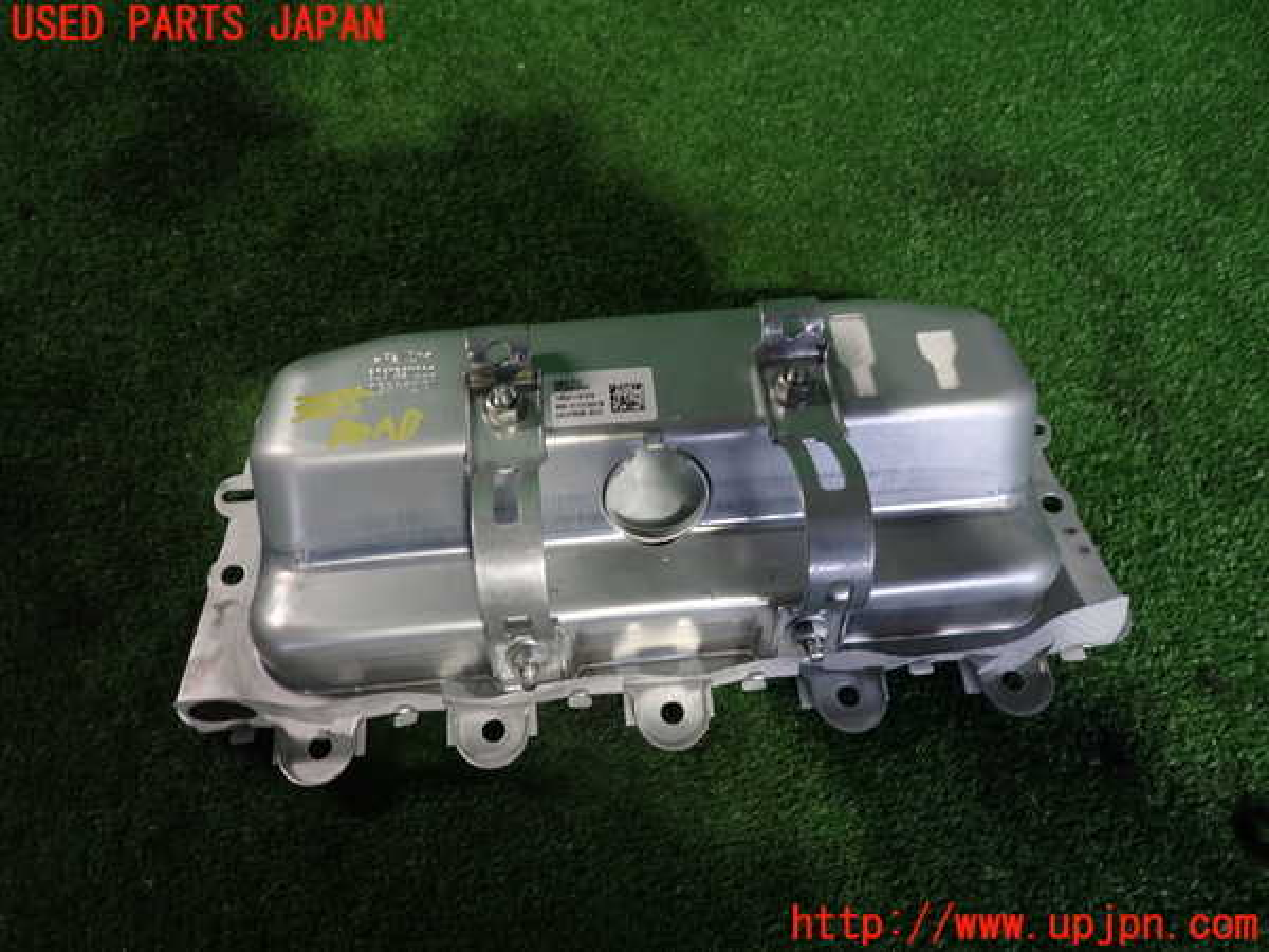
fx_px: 916
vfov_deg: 54.9
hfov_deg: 69.4
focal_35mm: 25
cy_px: 476
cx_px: 634
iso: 200
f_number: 2
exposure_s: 1/40
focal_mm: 4.5
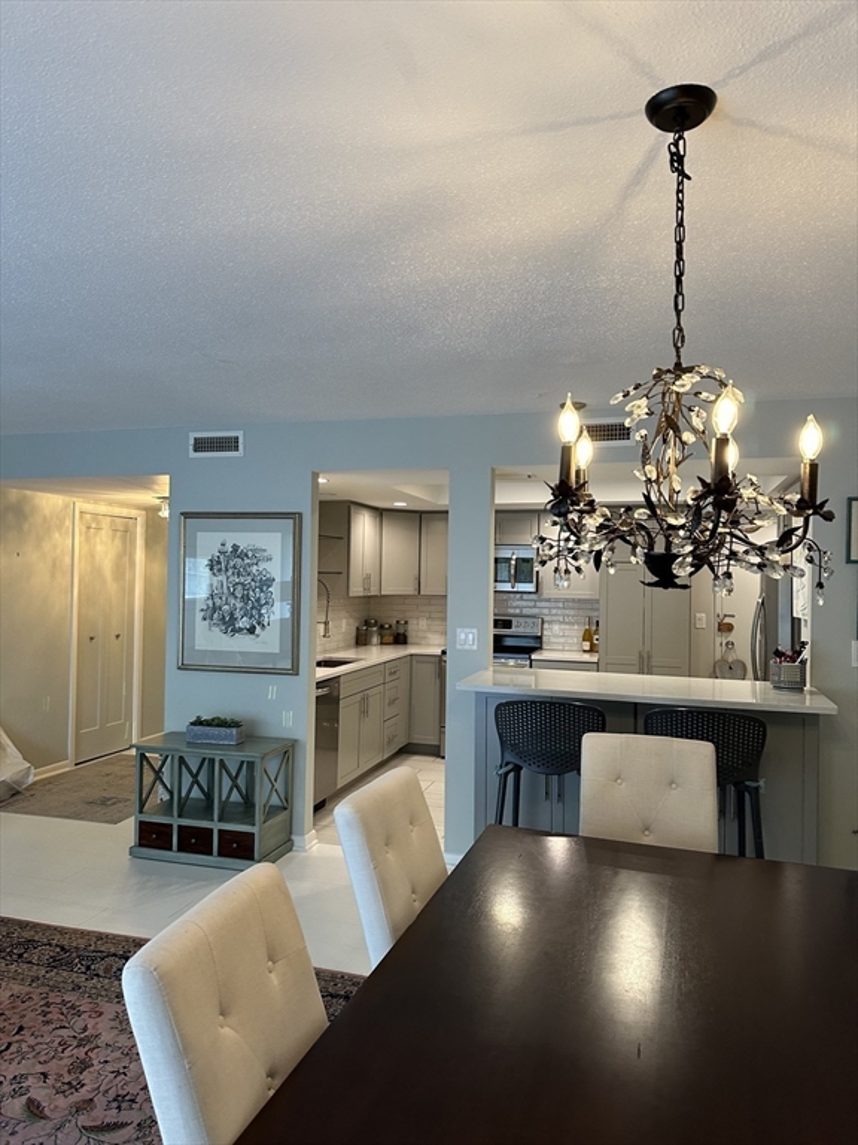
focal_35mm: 24
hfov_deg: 56.8
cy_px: 572
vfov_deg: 71.6
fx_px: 793
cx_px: 429
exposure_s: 1/120
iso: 200
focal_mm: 6.86
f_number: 1.78
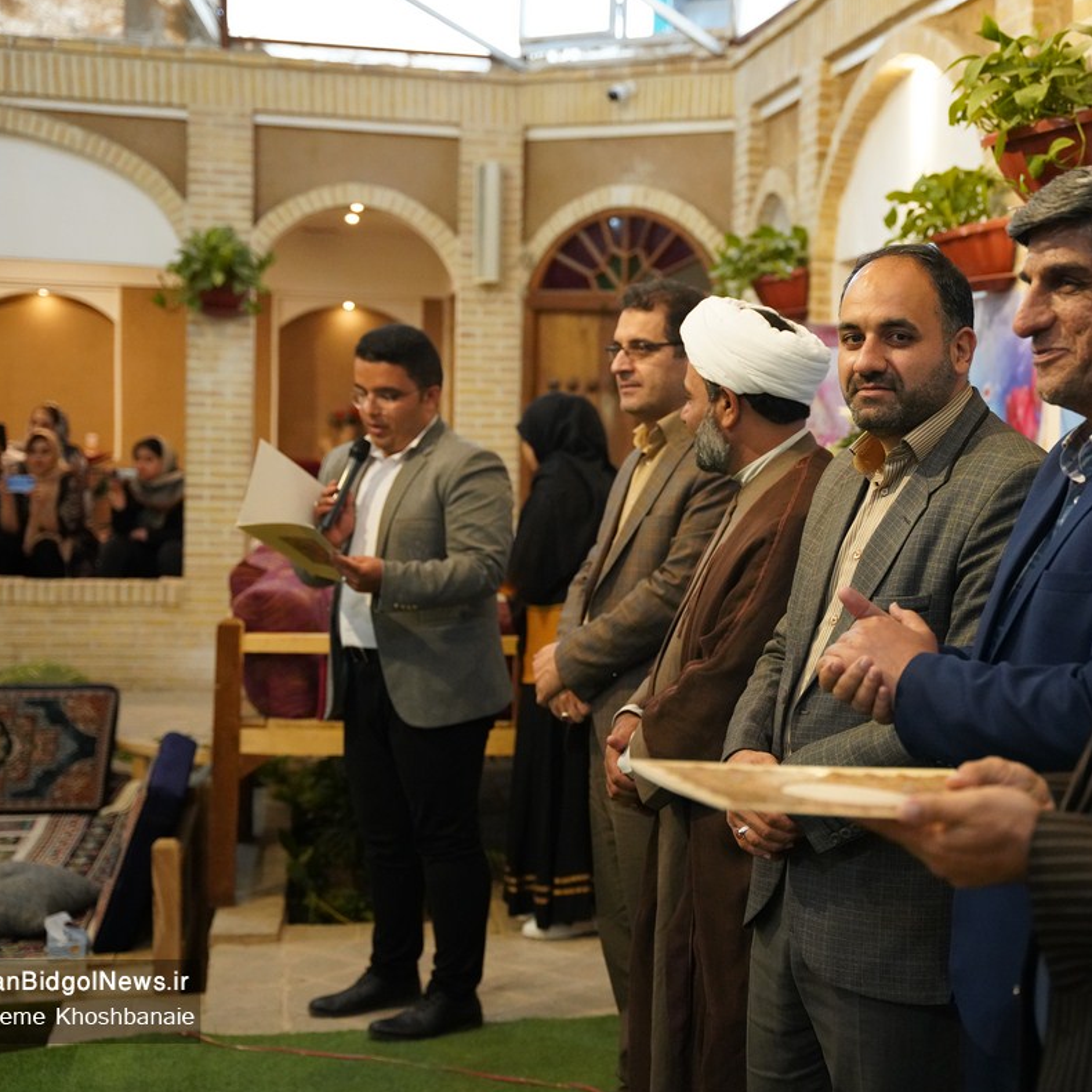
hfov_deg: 29.2
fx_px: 2070
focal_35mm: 58
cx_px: 780
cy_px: 545
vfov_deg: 29.6
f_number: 2.8
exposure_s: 1/250
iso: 5000
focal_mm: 45
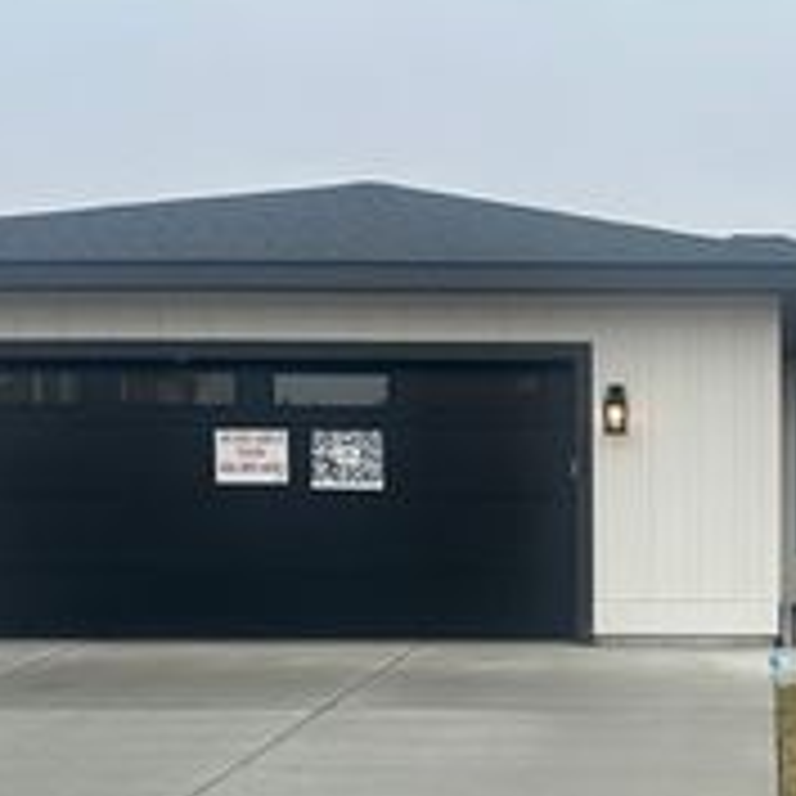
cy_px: 596
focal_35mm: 60
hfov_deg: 27.4
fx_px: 1561
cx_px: 742
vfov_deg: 28.2
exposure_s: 1/1517
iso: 80
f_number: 1.78
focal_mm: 6.86
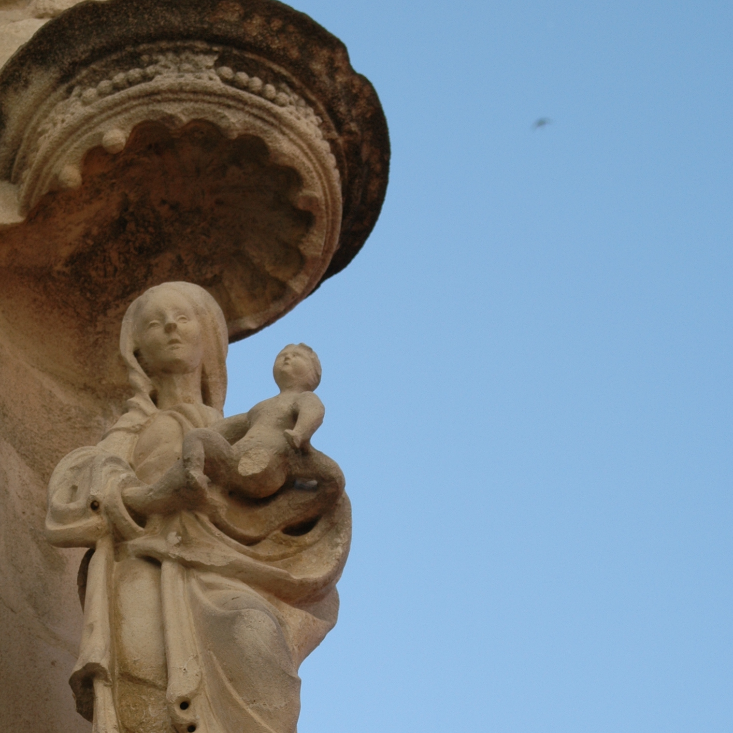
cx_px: 284
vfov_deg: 8.6
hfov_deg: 8.7
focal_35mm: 202
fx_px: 4839
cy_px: 684
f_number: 9
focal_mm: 80
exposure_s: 1/320
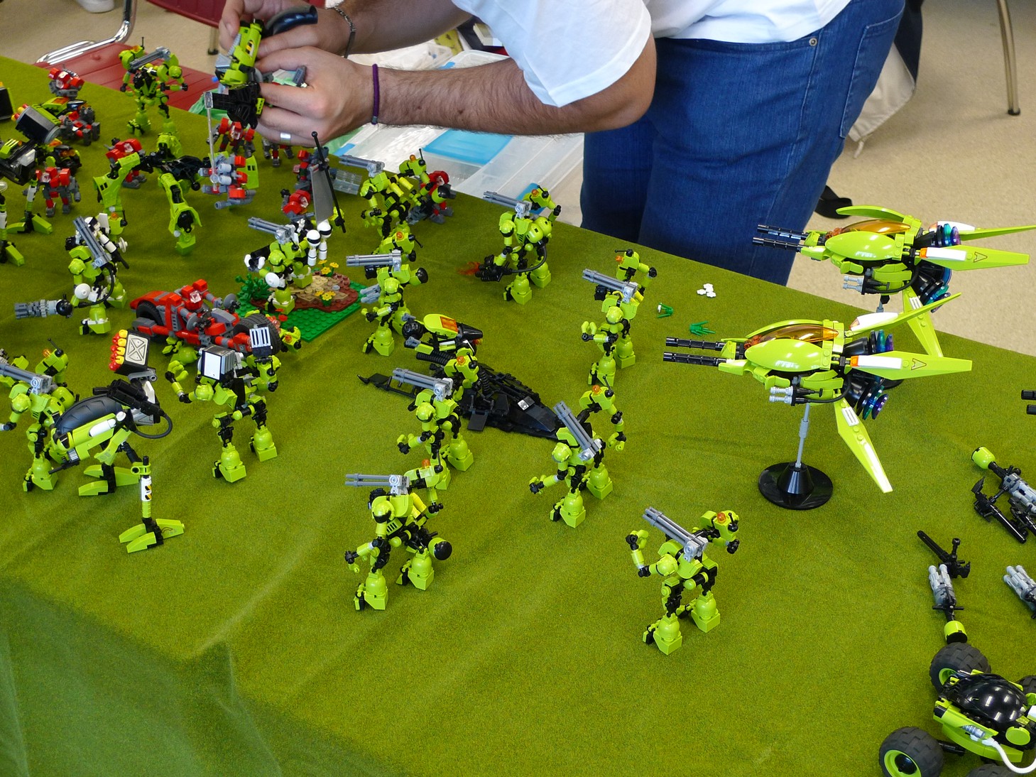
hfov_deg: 36.8
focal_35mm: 52
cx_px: 518
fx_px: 1556
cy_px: 388
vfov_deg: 28.0
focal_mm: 11.1
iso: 200
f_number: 2.7
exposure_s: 1/20
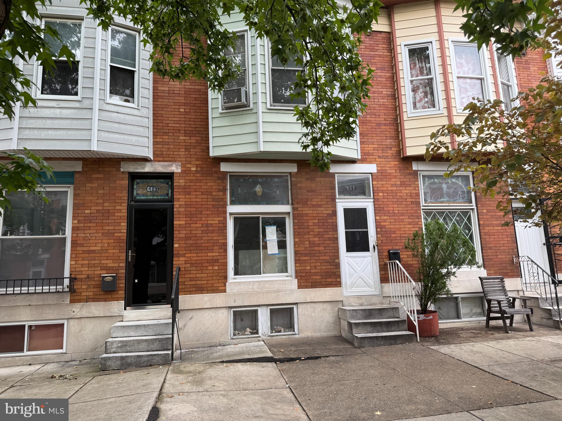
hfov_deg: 71.6
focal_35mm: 24
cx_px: 281
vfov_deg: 56.8
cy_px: 210
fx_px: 390
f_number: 1.78
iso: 80
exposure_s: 1/438
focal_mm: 6.76
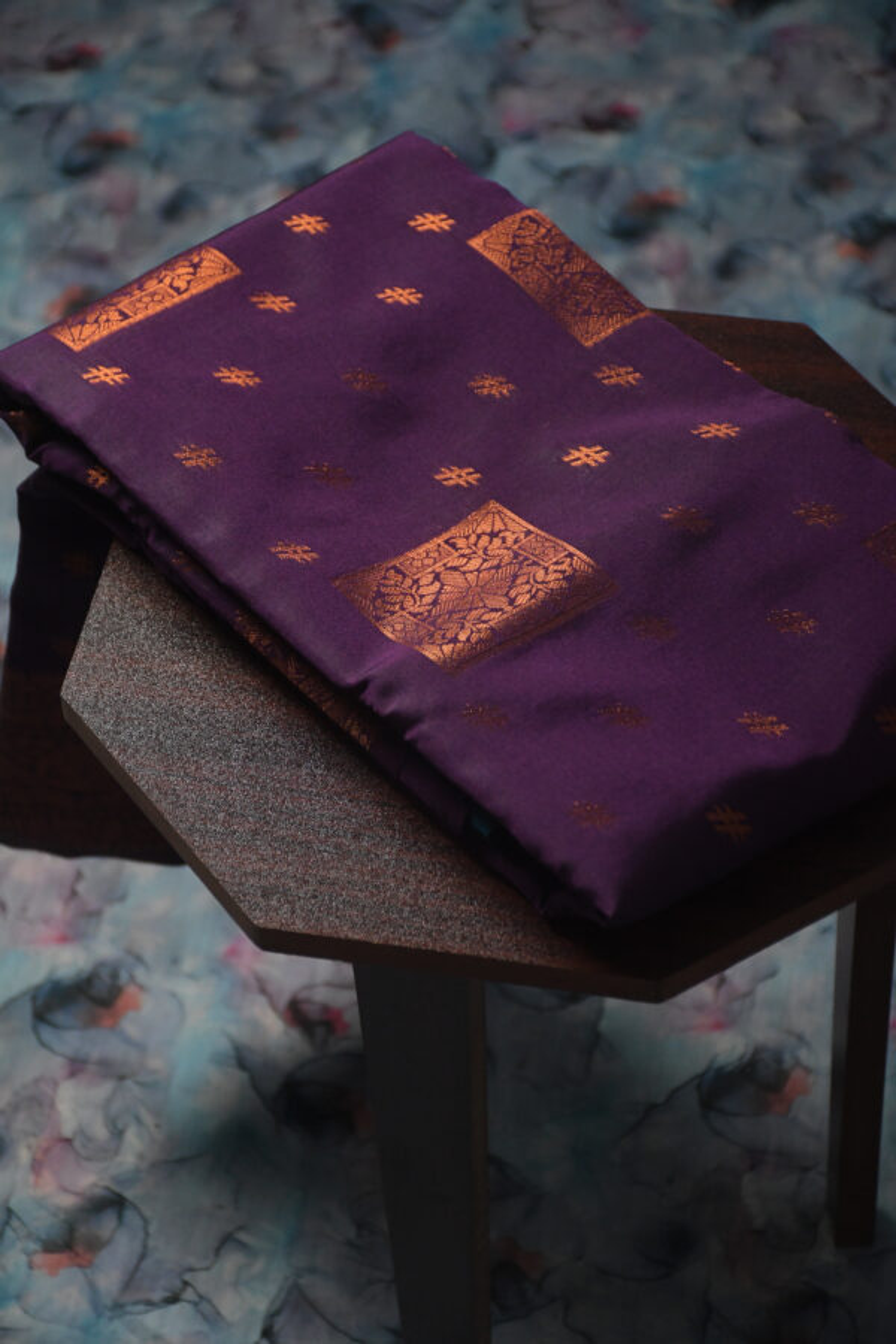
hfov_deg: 11.4
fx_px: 4480
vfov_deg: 17.1
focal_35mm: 120
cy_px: 672
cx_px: 448
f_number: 5.3
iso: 2000
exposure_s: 1/160
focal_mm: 80
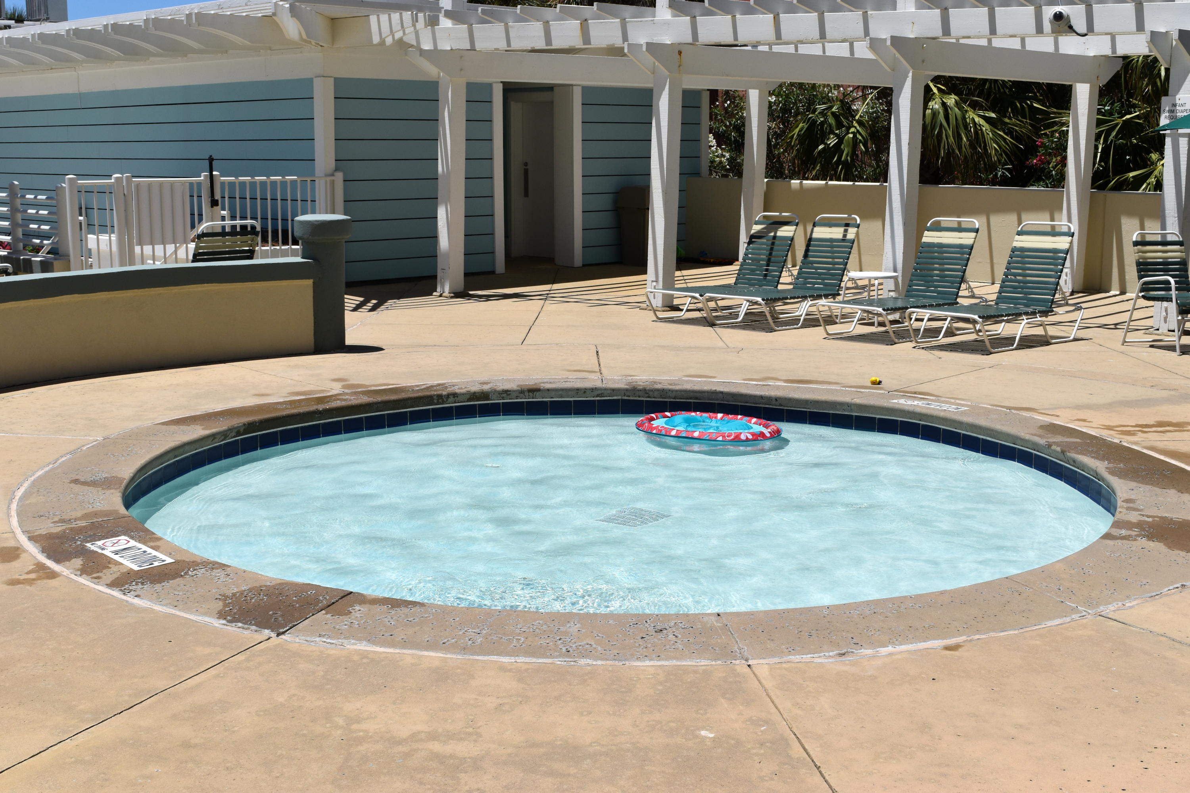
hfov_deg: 43.6
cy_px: 396
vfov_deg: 29.9
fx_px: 1487
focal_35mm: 45
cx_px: 595
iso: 200
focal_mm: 30
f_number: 11
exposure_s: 1/500
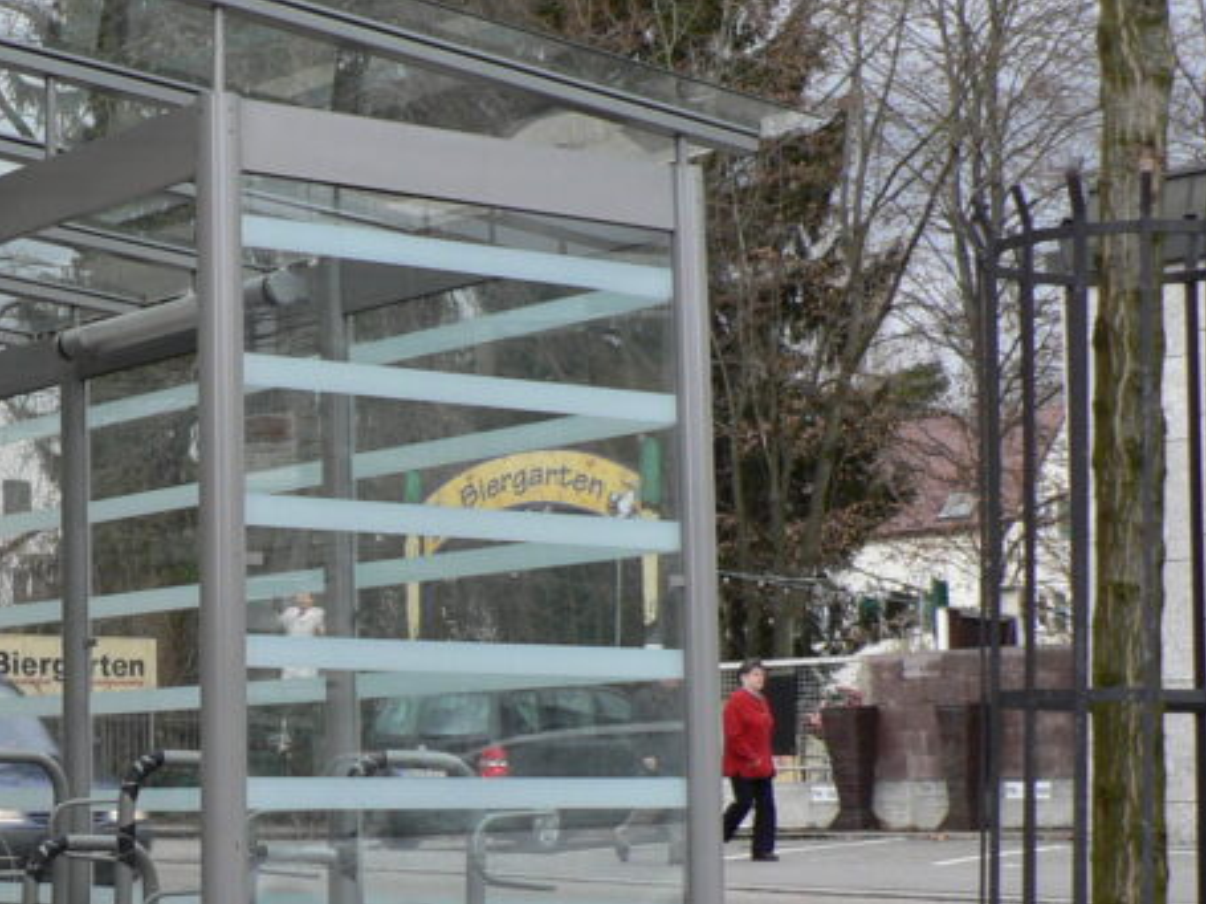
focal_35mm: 81
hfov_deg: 22.9
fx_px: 2821
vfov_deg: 18.2
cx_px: -69
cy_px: 565
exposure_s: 1/100
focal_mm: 6
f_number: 4
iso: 80
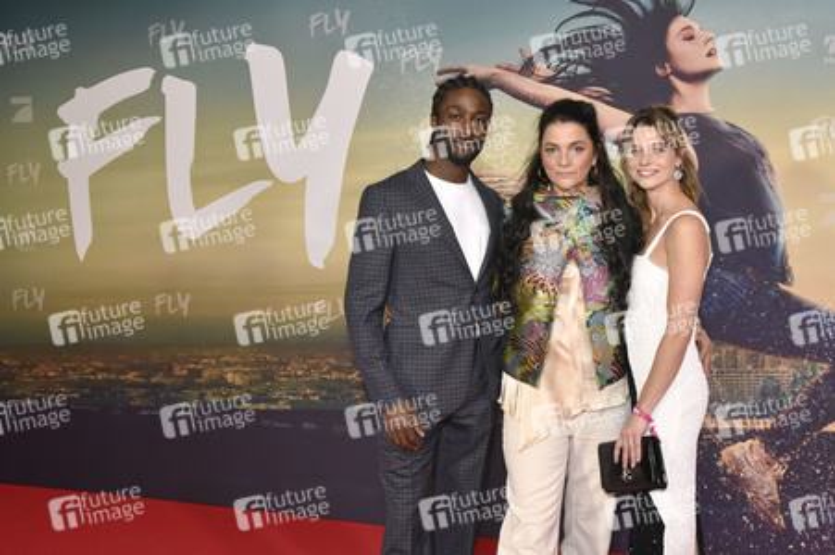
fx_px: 742
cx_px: 418
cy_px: 278
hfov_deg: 58.8
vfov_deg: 41.1
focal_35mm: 32
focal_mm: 32
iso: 4000
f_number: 8
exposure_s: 1/250
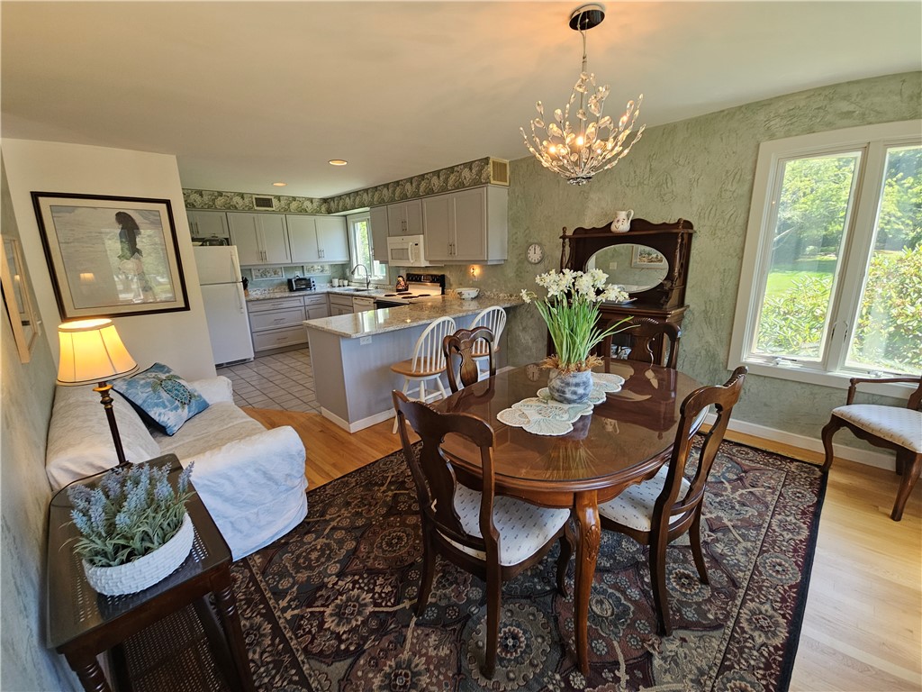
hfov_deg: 106.2
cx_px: 461
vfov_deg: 89.9
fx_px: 346
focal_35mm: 13
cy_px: 346
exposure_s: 1/60
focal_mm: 2.2
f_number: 2.2
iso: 100
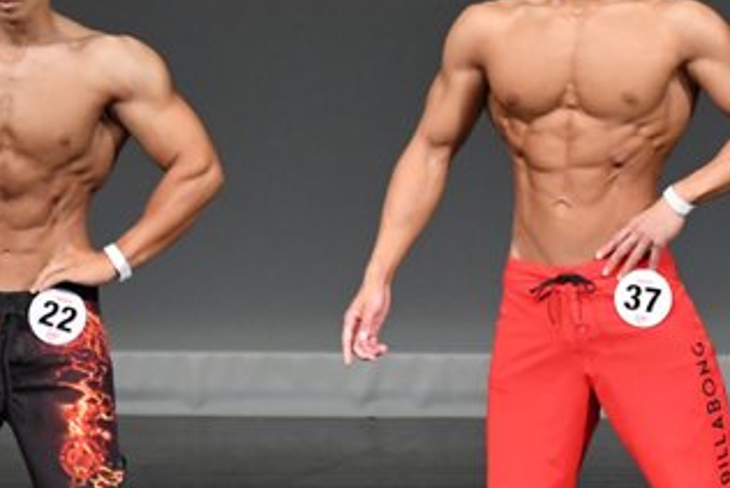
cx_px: 701
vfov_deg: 1.8
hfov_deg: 2.7
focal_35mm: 772
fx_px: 15661
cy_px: 308
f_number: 5.6
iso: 4000
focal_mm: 210
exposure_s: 1/400
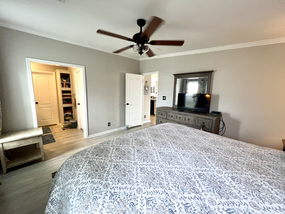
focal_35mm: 13
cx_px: 142
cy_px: 107
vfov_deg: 89.9
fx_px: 107
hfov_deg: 106.2
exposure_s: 1/60
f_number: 1.8
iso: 160
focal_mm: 1.57
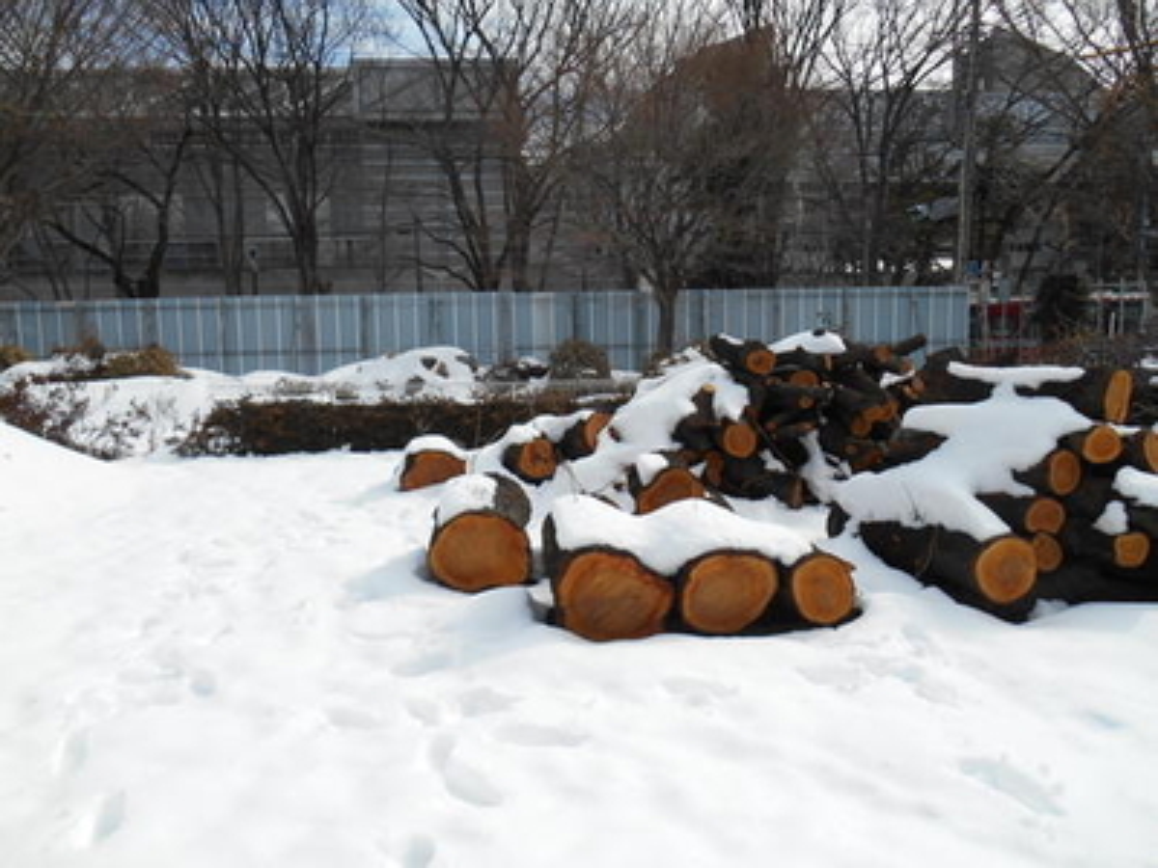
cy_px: 434
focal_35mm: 26
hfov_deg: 67.3
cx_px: 579
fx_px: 870
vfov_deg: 53.1
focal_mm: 4.7
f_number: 3.4
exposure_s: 1/1000
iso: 80
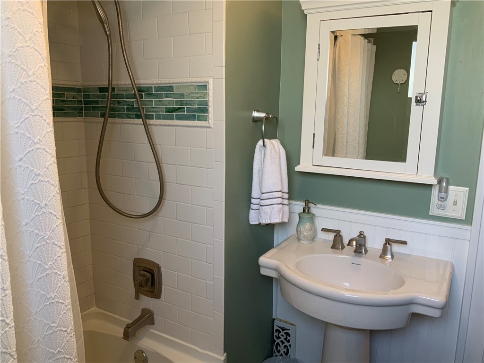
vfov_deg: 48.2
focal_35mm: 29
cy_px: 182
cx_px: 242
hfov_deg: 61.7
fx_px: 405
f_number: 1.8
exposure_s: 1/60
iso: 100
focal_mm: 3
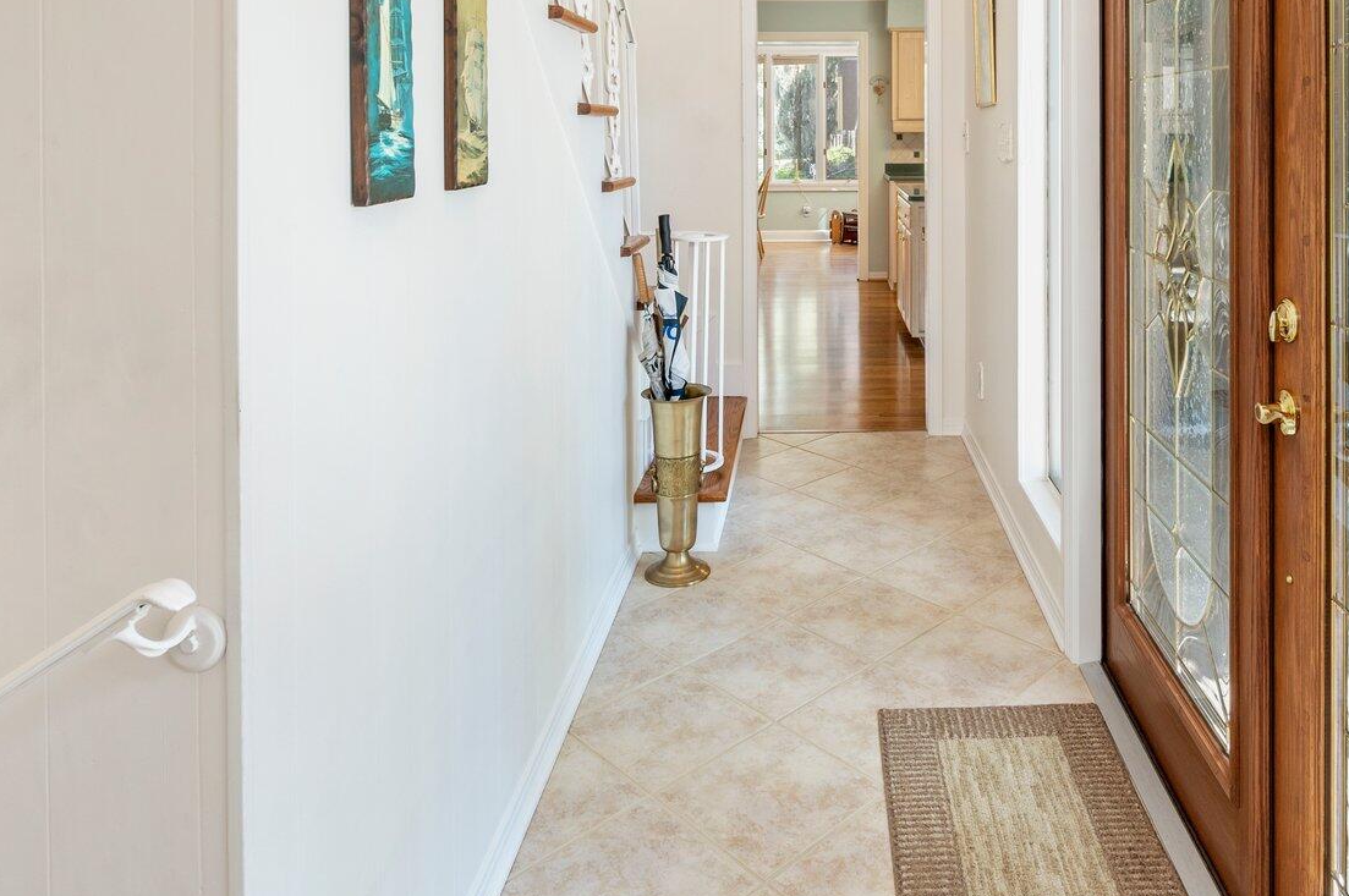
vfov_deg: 45.2
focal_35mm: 26
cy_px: 100
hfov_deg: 68.9
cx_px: 796
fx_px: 973
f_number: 9
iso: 320
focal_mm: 14
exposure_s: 1/5
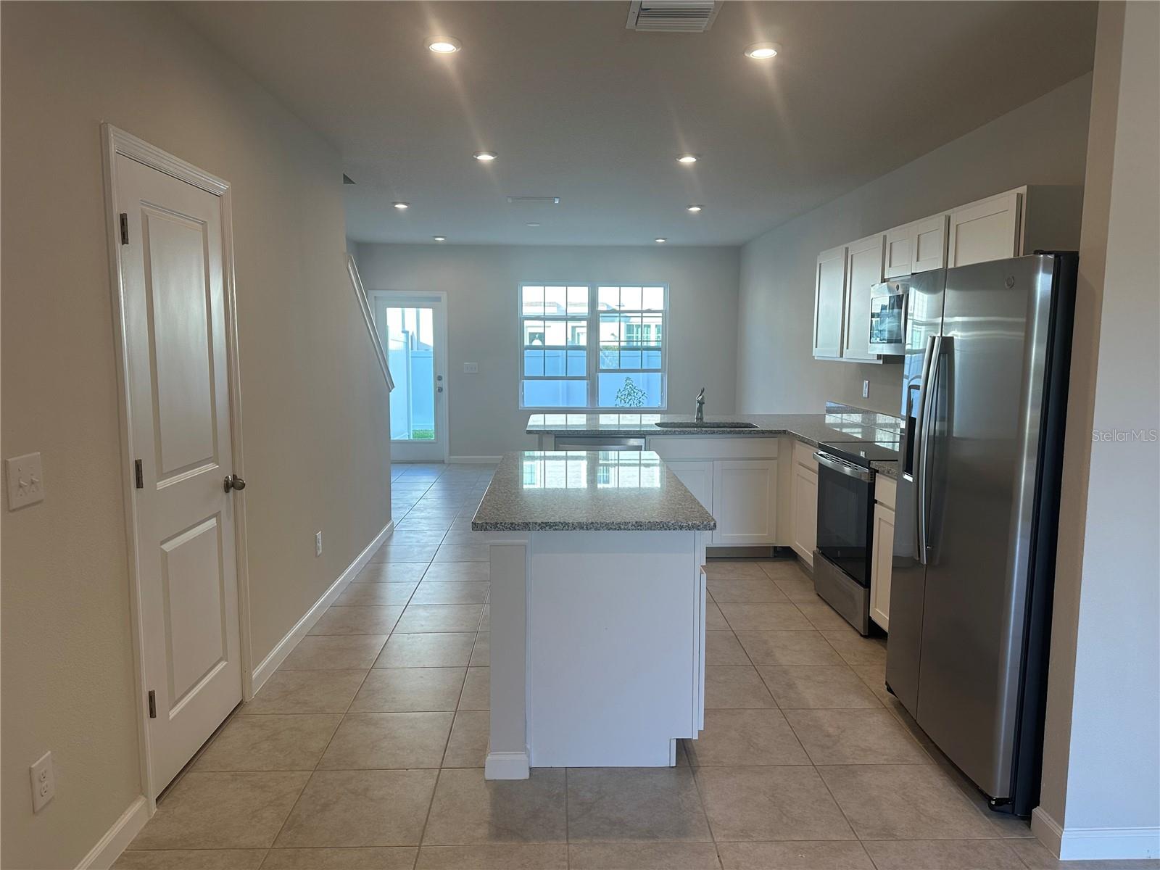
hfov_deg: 71.6
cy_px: 435
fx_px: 804
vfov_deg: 56.8
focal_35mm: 24
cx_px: 580
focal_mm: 6.86
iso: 80
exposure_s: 1/160
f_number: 1.78
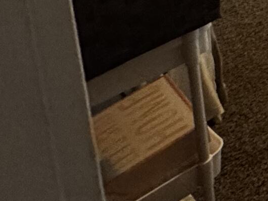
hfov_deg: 14.6
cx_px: 655
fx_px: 612
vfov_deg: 14.2
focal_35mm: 79
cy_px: -250
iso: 320
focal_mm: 2.22
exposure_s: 1/60
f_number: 2.2
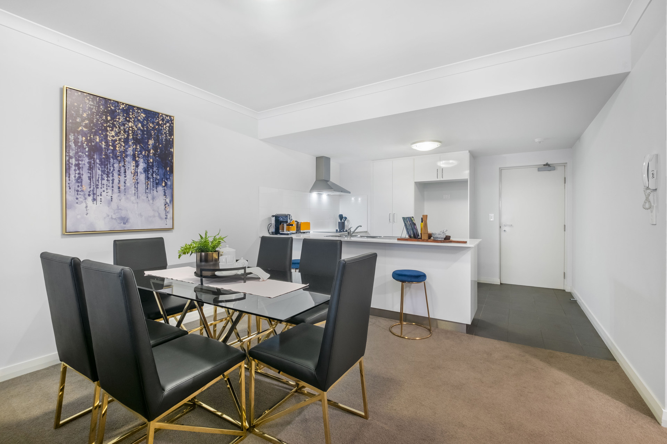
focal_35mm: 15
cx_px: 334
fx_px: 278
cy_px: 222
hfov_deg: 100.4
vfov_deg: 77.3
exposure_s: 1
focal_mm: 10
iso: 400
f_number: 8
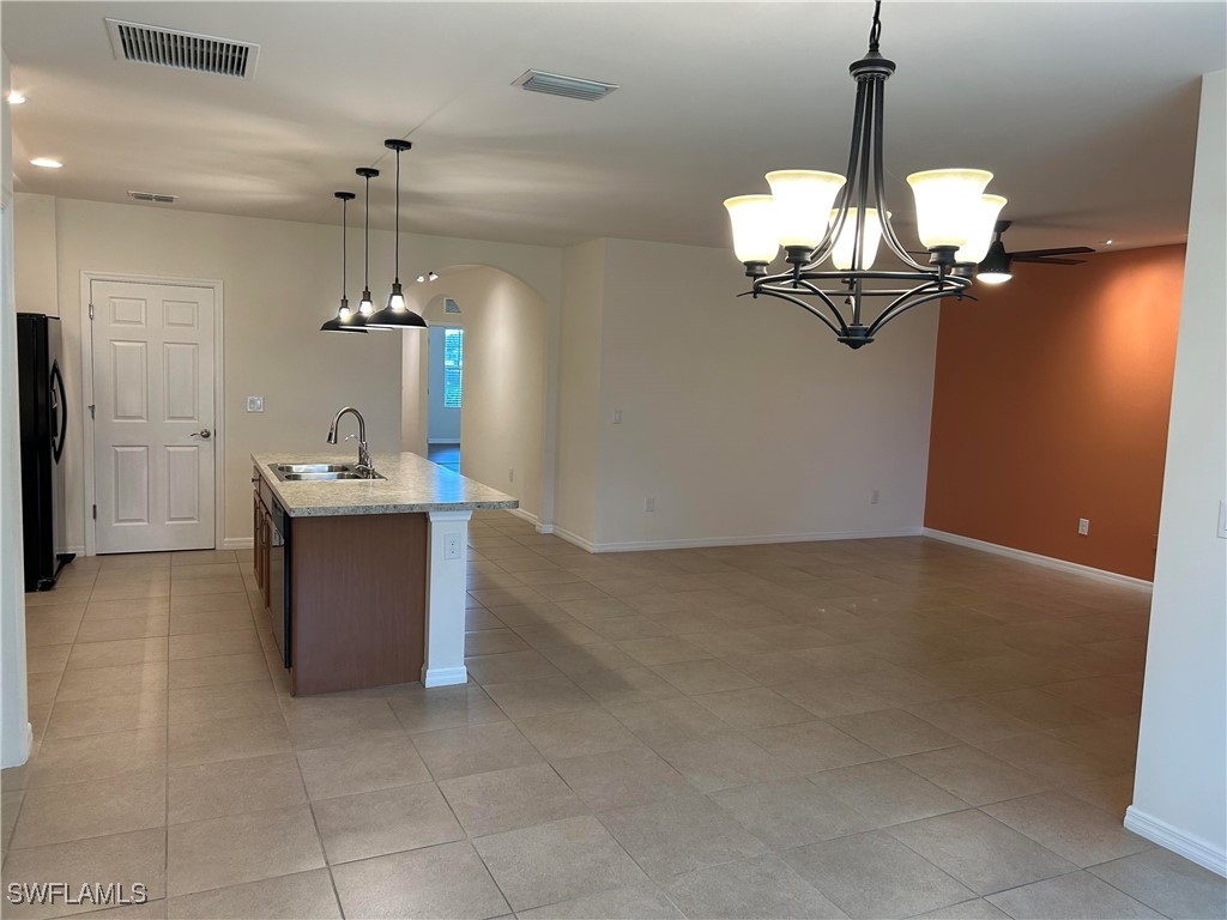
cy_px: 460
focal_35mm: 26
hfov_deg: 67.3
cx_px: 614
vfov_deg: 53.1
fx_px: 922
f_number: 1.5
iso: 100
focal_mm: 5.7
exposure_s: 1/120
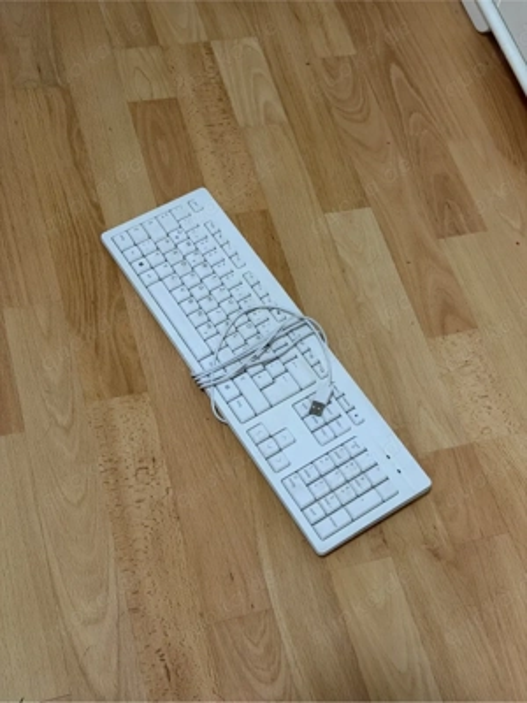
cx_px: 264
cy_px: 352
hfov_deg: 30.3
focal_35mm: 48
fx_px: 974
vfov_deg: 39.7
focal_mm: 6.76
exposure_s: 1/40
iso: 320
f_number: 1.78
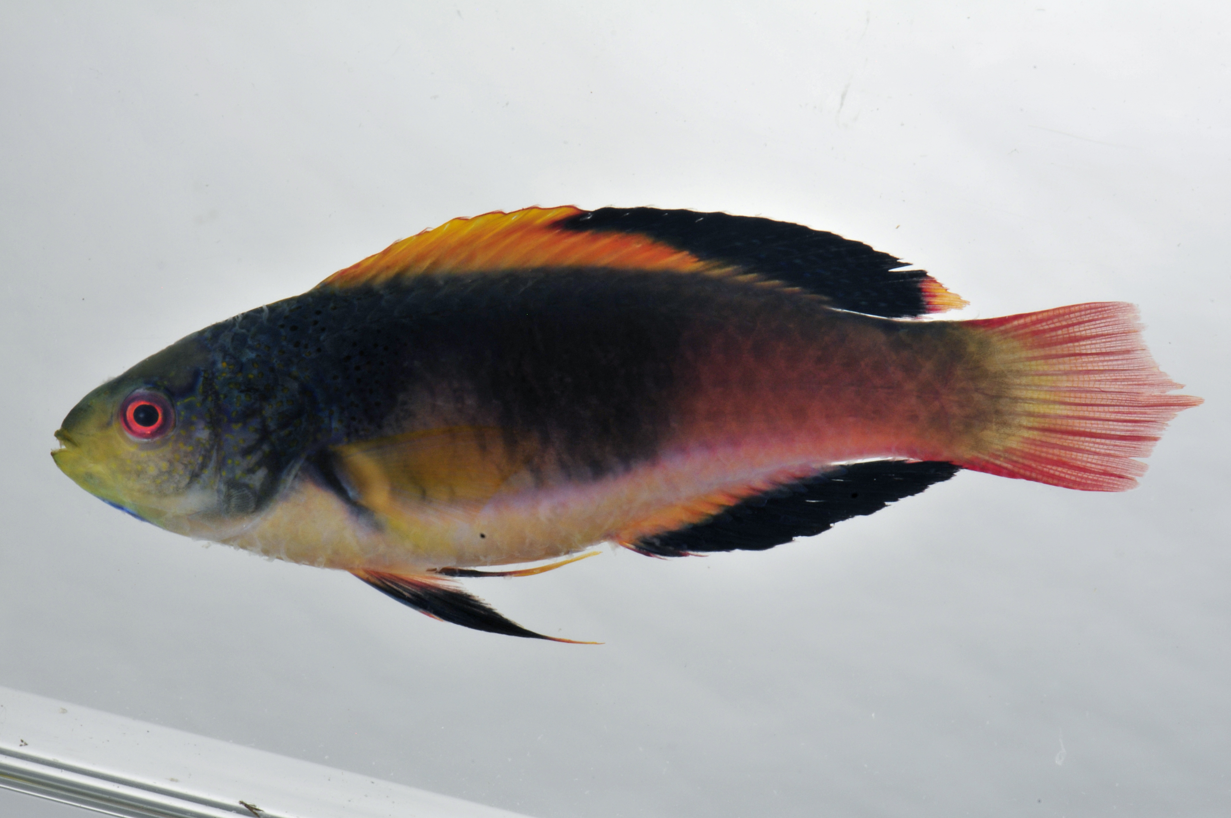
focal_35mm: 158
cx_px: 616
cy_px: 409
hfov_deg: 13.1
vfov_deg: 8.7
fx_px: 5379
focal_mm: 105
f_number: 36
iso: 200
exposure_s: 1/60
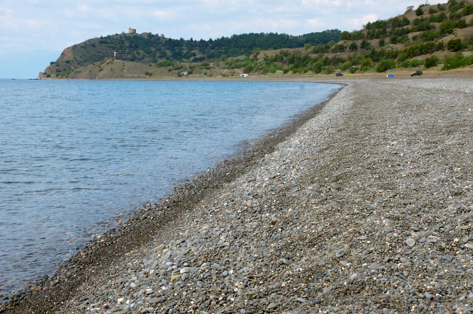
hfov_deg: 29.9
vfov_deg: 20.1
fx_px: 886
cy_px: 157
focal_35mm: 68
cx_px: 236
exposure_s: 1/80
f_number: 14
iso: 100
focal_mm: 45
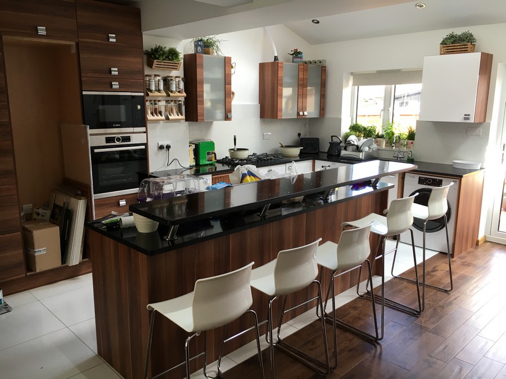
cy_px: 190
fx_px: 424
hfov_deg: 61.7
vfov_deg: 48.2
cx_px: 253
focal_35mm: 29
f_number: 2.2
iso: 25
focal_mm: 4.15
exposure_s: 1/33
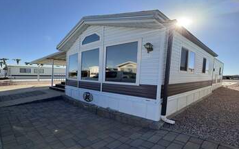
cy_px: 77
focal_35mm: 15
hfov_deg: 101.5
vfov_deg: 74.8
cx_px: 119
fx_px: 98
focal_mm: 2.22
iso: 50
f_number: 2.2
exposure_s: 1/1020
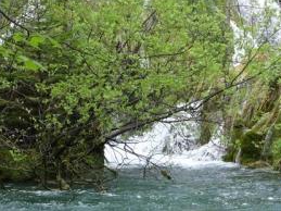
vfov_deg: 10.9
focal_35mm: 135
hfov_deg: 14.6
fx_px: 1095
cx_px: 132
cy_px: 8
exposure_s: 1/250
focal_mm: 12.01
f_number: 5
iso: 320
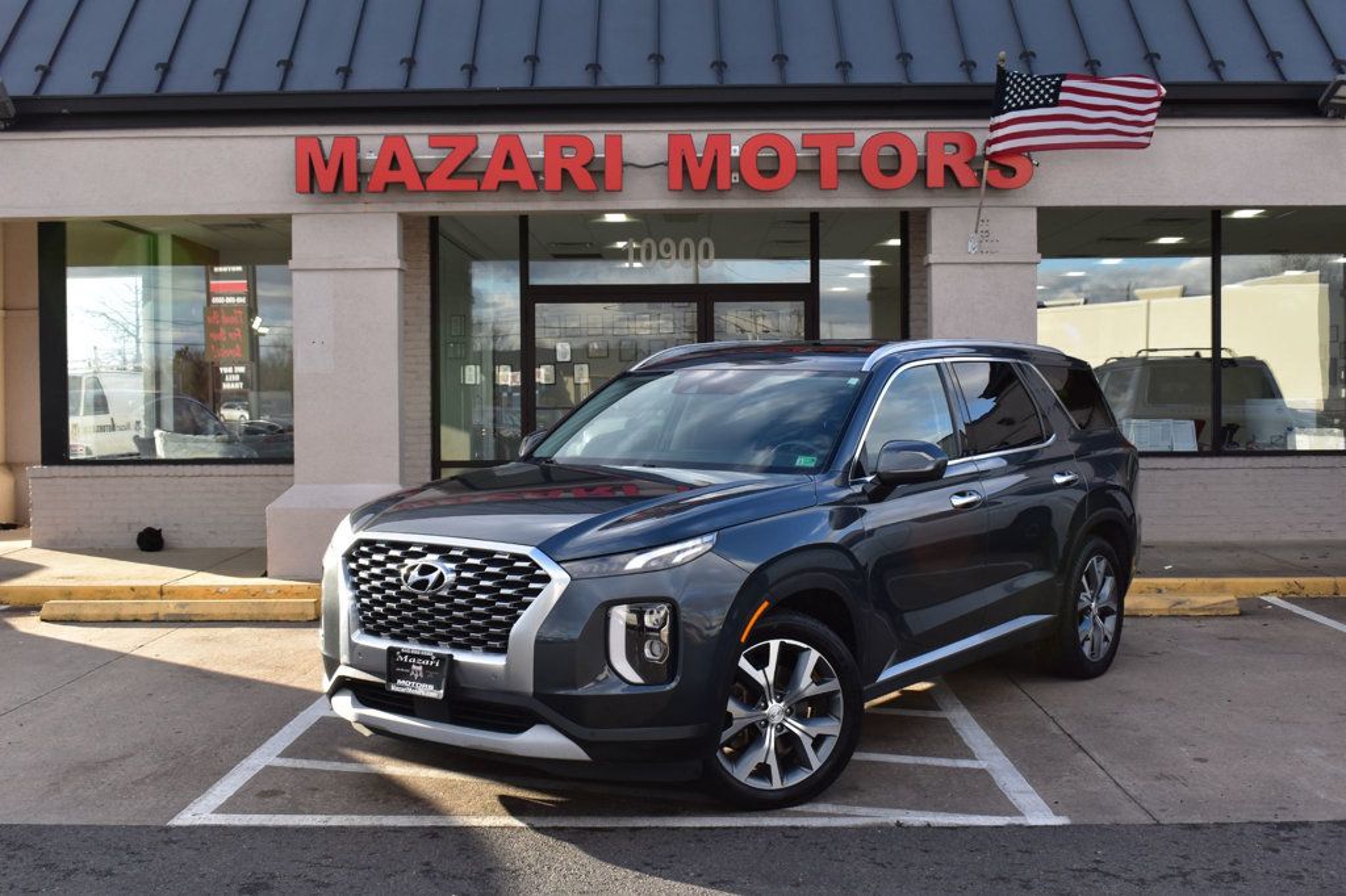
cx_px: 673
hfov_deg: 46.4
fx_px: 1570
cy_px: 448
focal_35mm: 42
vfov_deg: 31.9
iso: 400
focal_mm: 28
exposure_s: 1/160
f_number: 9
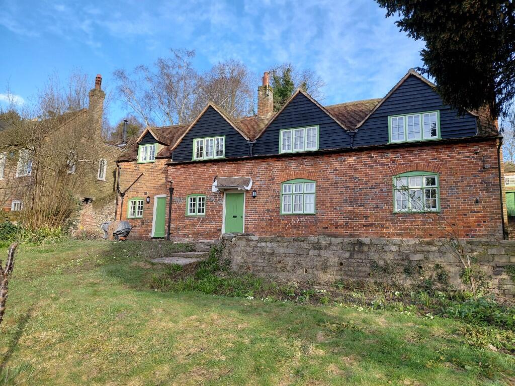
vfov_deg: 54.9
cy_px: 193
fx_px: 372
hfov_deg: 69.4
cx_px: 258
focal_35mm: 25
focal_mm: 4.69
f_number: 1.8
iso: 50
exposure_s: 1/543
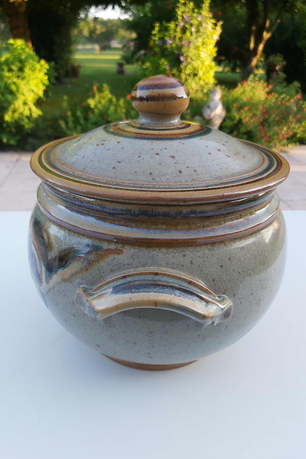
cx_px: 140
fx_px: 357
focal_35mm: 28
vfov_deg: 65.5
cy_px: 230
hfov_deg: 46.4
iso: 64
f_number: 1.7
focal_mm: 3.92
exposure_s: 1/168
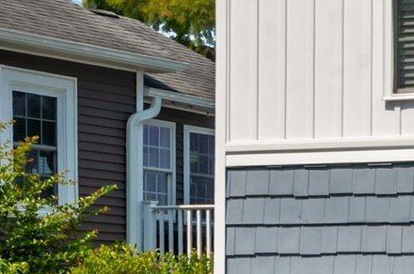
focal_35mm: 163
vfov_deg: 8.4
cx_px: 914
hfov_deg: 11.1
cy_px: 138
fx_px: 1872
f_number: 11
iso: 400
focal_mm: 35
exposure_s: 1/500
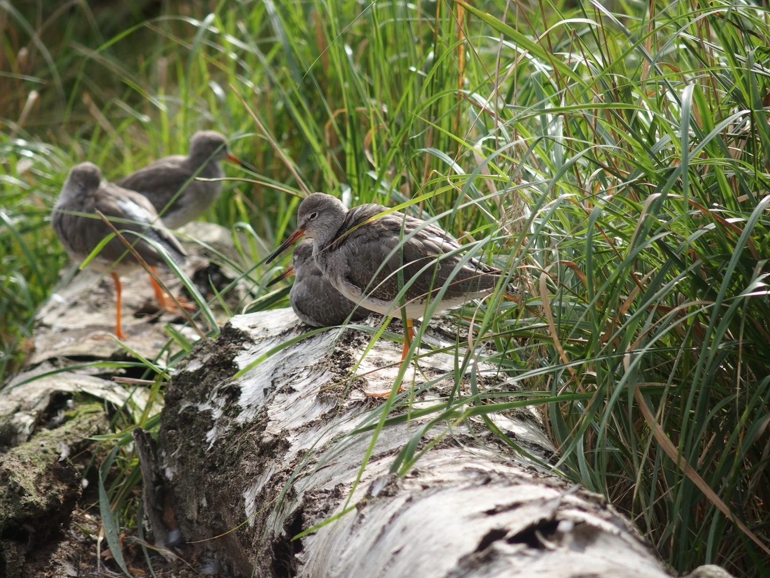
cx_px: 385
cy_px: 289
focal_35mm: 270
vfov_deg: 5.5
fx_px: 6006
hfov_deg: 7.3
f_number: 2.8
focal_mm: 56.7
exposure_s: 1/500
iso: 100
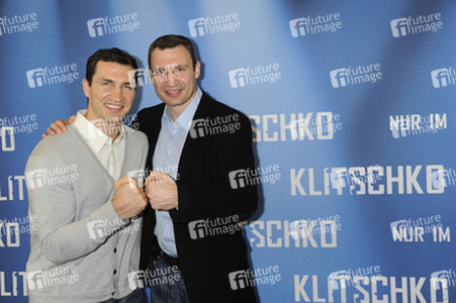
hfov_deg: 41.1
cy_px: 152
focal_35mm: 48
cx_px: 228
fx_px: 608
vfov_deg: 28.0
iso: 640
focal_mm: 48
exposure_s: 1/160
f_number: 5.6
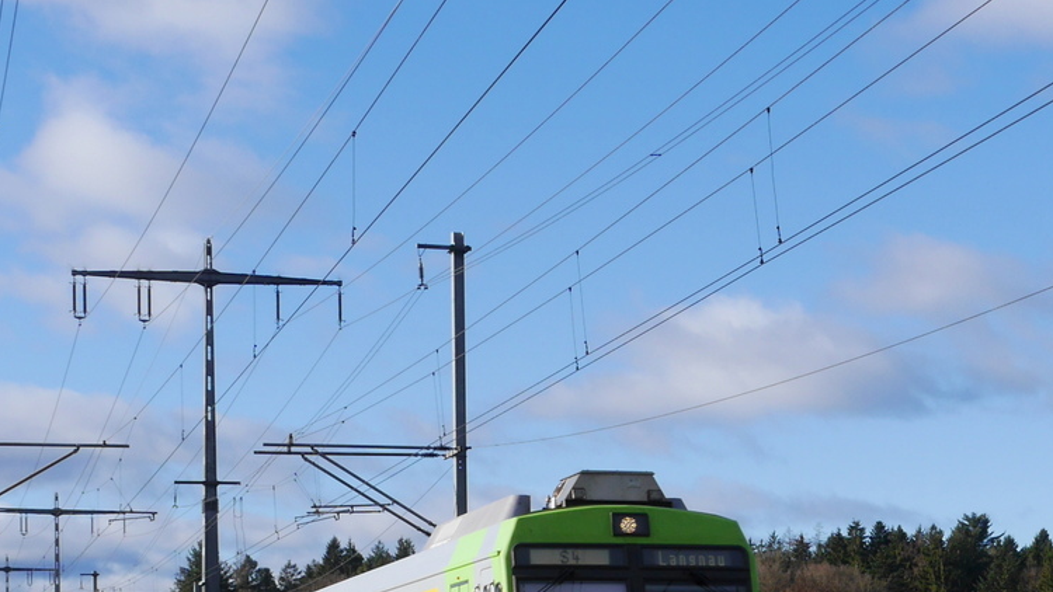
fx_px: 1787
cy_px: 567
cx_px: 607
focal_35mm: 64
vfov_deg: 18.4
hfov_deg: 32.8
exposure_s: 1/400
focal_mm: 20
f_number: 9
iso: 160
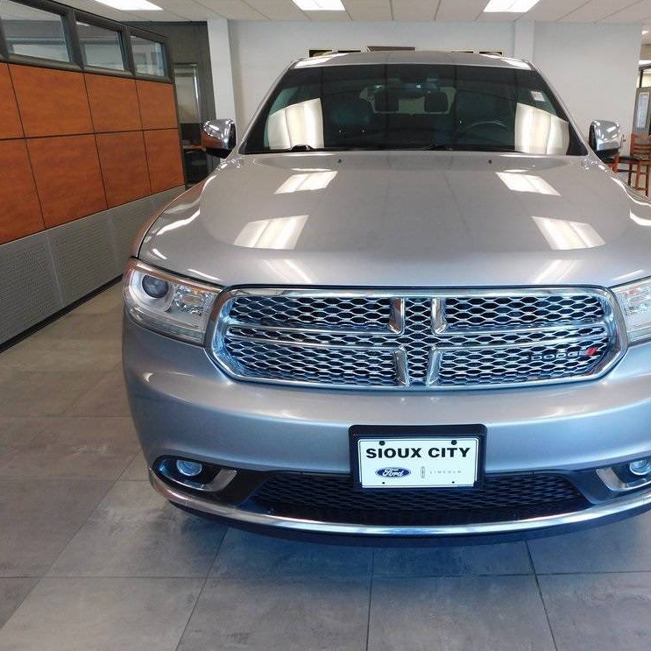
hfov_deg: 56.4
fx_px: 596
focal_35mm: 28
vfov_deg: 57.3
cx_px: 416
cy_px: 328
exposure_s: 1/30
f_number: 3
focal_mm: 4
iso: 250
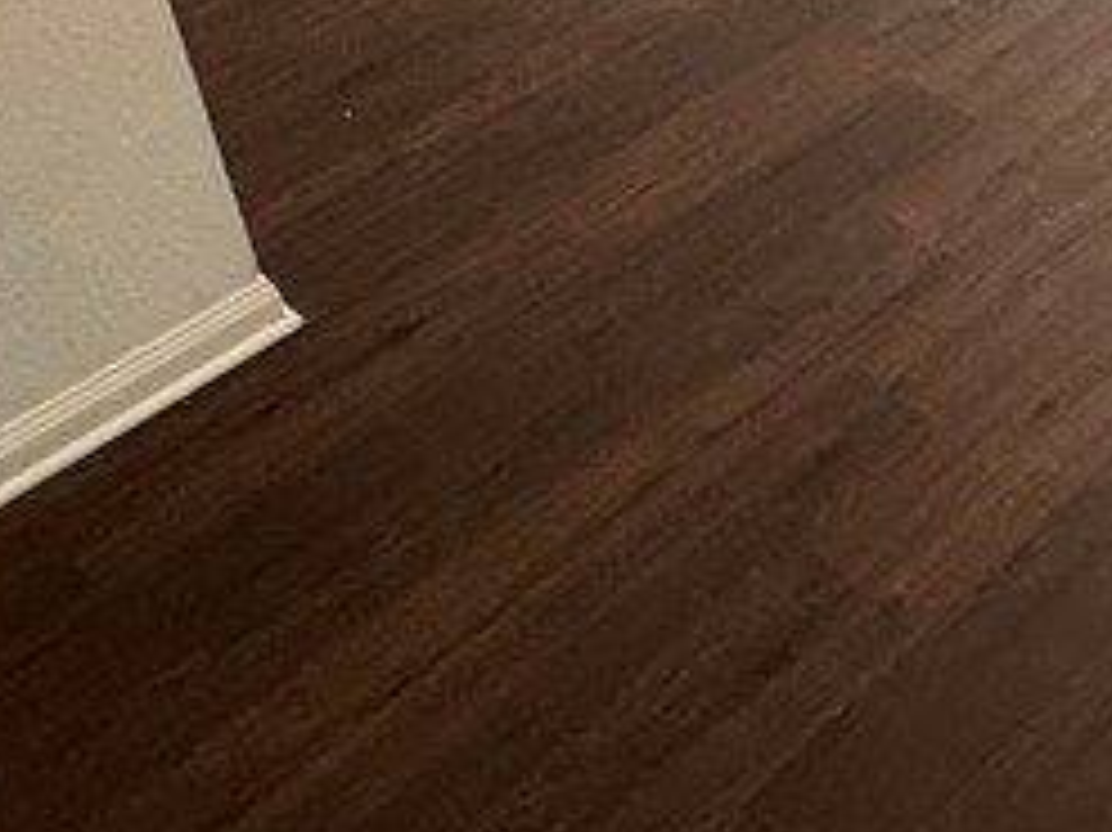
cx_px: 1378
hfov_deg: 28.4
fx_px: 1862
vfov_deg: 21.6
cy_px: -378
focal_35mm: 58
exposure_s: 1/60
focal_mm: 2.22
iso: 200
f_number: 2.2
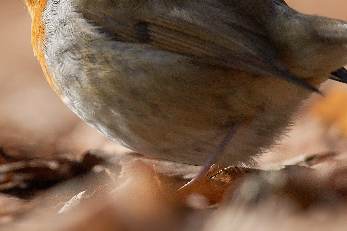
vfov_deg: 1.2
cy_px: 38
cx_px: 79
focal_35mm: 1107
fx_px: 10668
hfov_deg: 1.9
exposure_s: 1/1600
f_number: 5.6
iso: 1600
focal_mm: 375
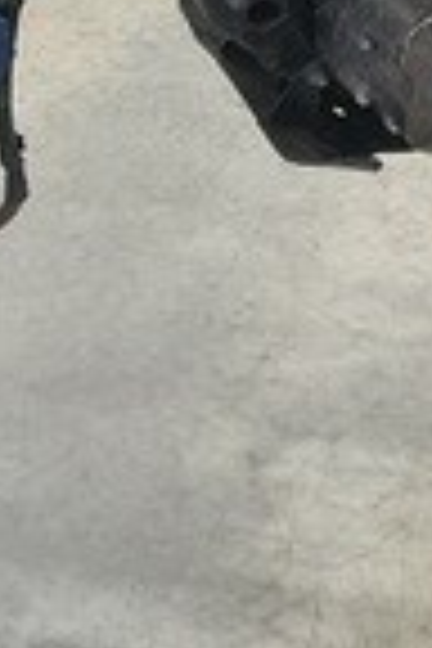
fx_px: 2412
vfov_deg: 14.5
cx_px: 266
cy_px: -243
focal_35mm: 134
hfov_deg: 10.2
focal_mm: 3
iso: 40
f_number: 1.8
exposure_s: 1/60
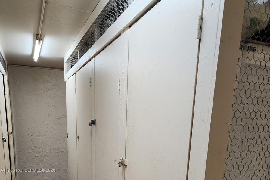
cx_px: 135
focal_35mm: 32
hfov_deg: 58.7
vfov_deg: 37.6
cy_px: 171
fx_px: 240
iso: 160
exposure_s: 1/120
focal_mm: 6.4
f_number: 1.8
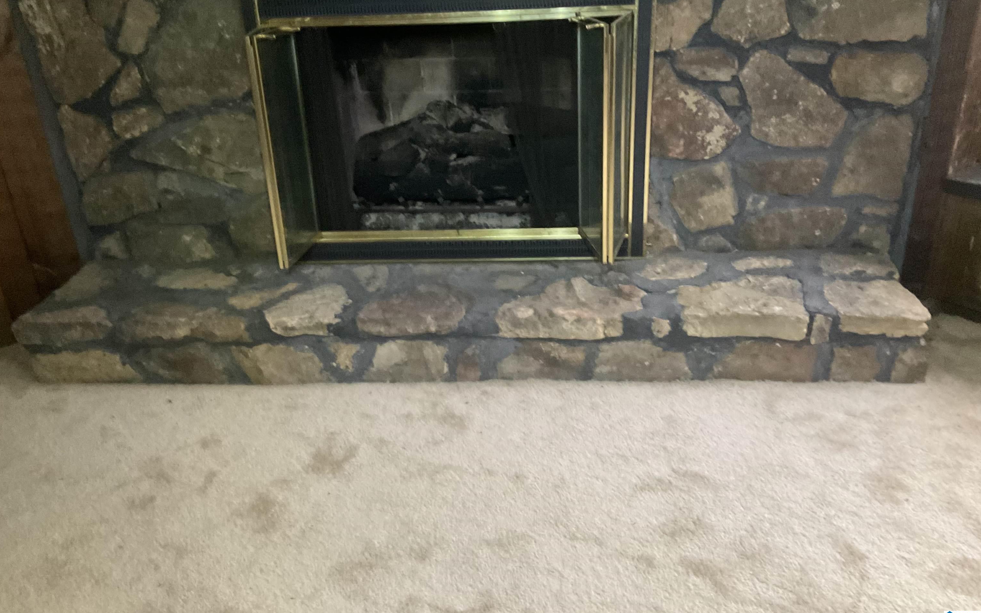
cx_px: 488
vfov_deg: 40.5
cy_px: 255
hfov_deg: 61.2
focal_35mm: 31
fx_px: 829
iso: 400
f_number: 1.8
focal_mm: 3
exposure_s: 1/30
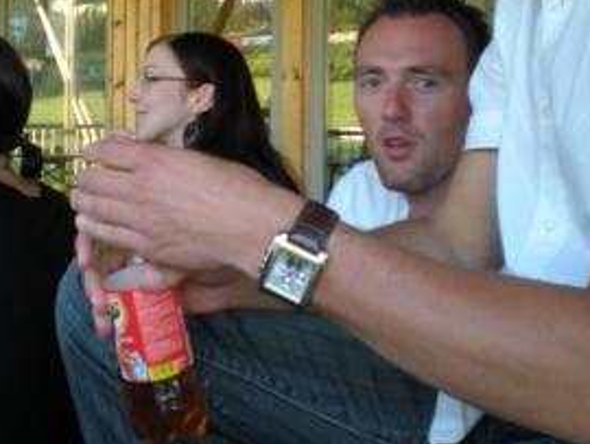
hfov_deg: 30.2
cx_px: 153
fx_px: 1075
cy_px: 114
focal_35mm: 63
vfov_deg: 23.1
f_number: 3.1
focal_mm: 6.3
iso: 200
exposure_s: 1/64
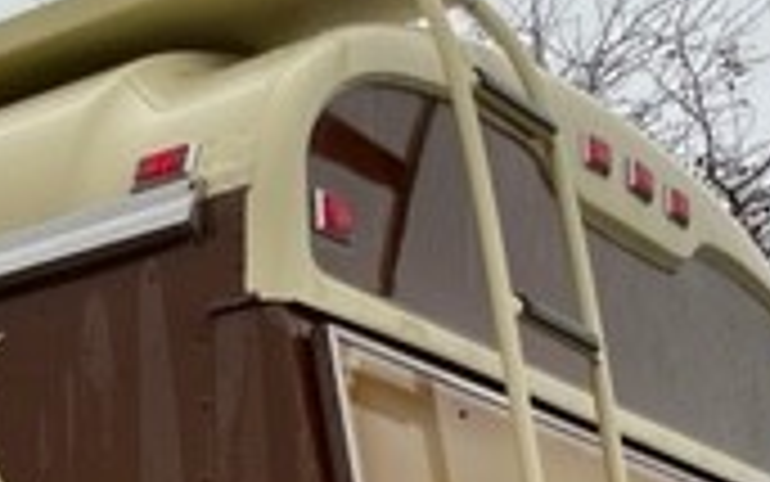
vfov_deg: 11.3
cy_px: 1009
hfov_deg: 18.4
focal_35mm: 103
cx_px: -315
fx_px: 2162
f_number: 1.6
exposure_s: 1/171
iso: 32
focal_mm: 4.2
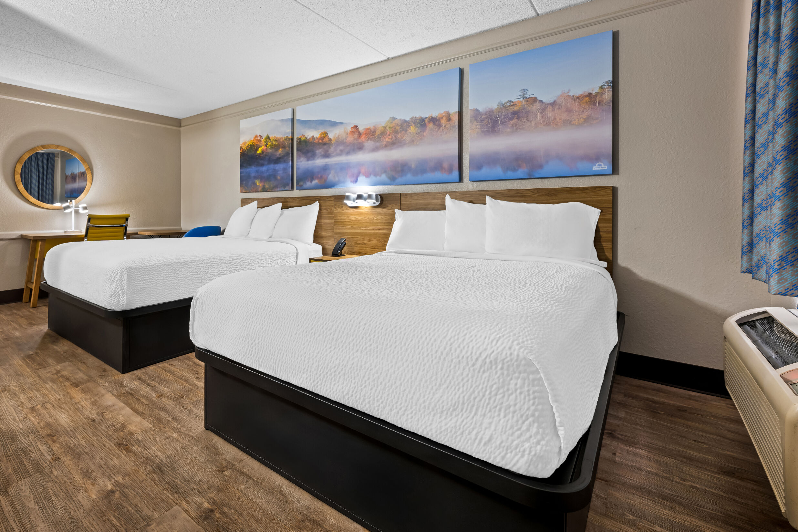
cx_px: 337
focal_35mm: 17
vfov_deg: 69.7
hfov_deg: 92.6
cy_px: 212
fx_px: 377
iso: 125
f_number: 8
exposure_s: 5
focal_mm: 14
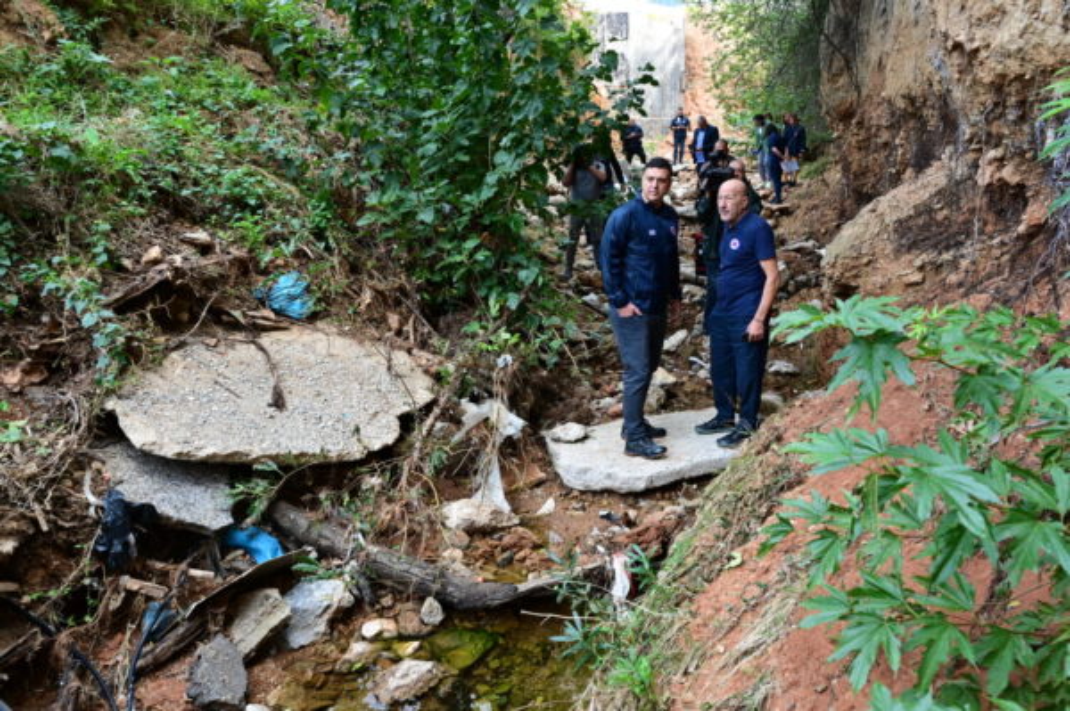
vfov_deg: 48.7
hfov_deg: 68.4
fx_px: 787
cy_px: 356
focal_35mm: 26
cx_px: 535
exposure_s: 1/80
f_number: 6.3
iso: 500
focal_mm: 26.5
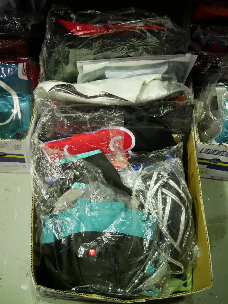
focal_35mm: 44
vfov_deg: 42.9
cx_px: 114
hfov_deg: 32.9
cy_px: 152
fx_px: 386
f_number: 4.2
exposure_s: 1/60
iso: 2500
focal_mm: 22
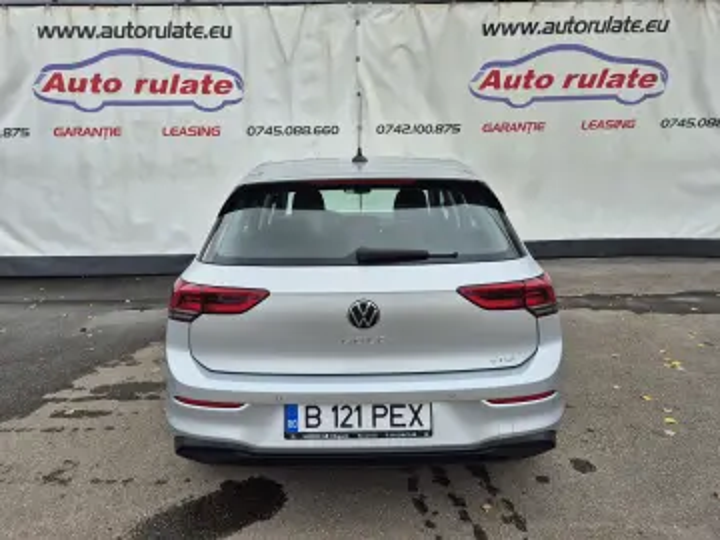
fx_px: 478
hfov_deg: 73.9
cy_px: 270
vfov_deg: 58.9
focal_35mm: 23
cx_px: 360
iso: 25
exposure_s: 1/237
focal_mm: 5.4
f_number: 1.8
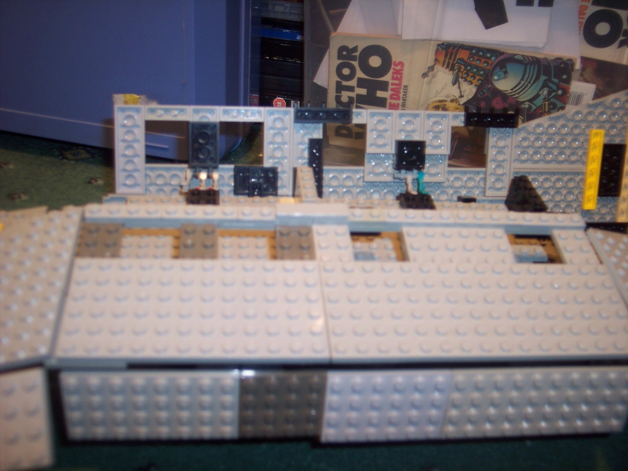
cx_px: 314
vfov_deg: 36.8
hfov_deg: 47.9
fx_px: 708
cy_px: 236
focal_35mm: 39
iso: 100
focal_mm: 8
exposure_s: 1/2
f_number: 2.8
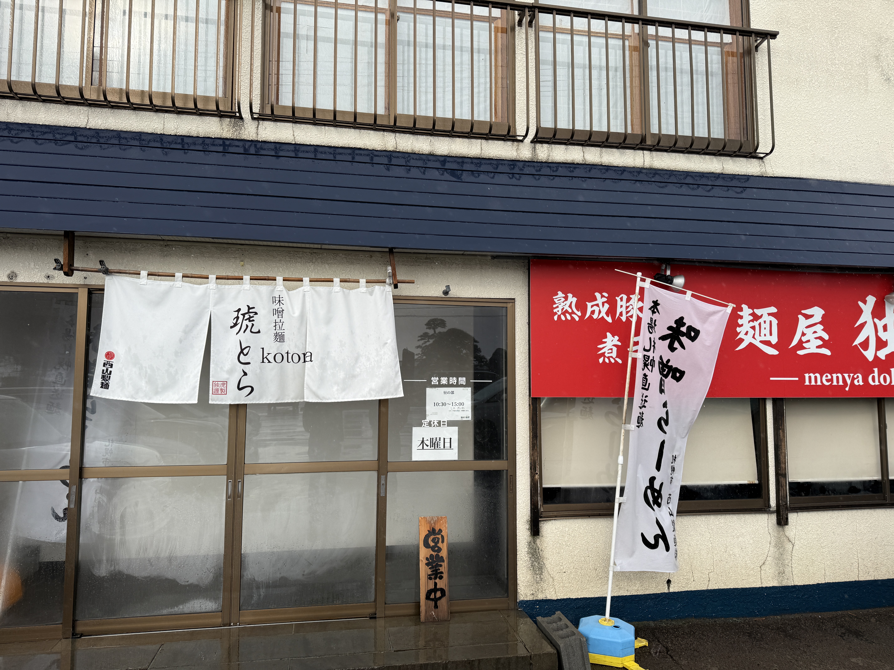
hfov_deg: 71.6
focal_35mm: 24
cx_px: 447
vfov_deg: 56.8
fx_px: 620
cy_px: 335
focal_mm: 6.76
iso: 80
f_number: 1.78
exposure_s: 1/1464
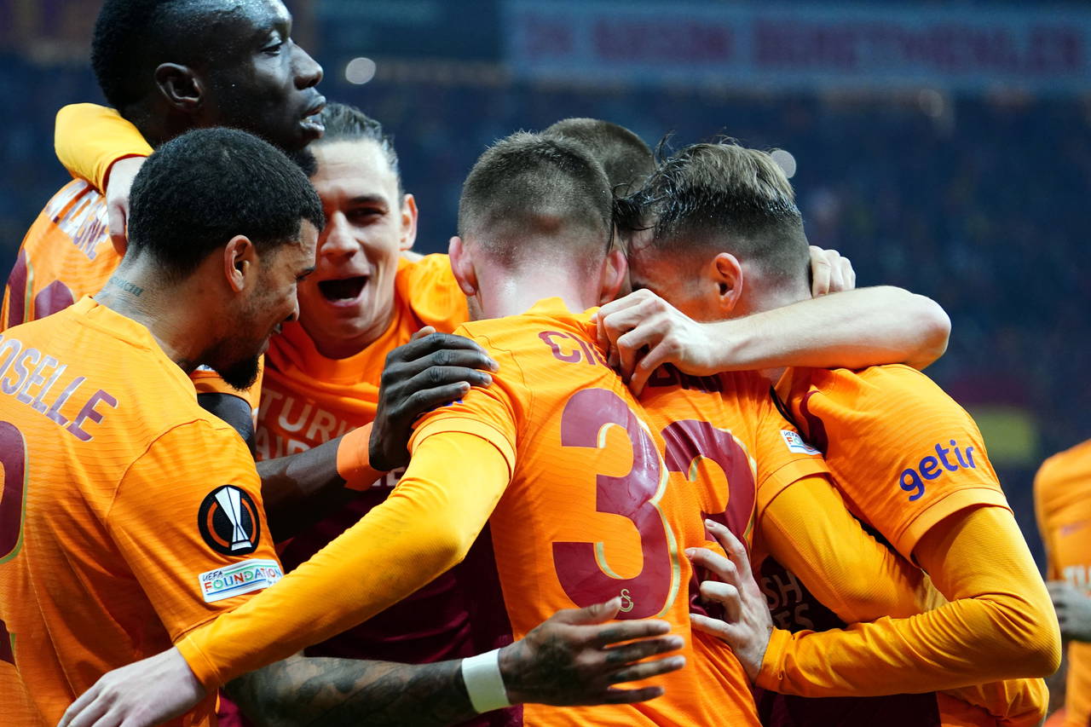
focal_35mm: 200
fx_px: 6060
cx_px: 546
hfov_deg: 10.3
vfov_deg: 6.9
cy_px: 364
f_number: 5.6
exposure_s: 1/640
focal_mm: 200
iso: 5000
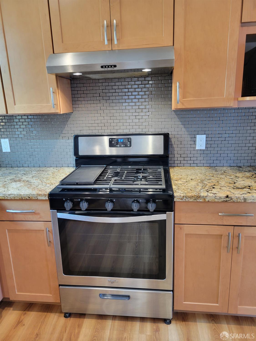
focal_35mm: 26
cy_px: 170
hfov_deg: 53.1
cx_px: 128
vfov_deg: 67.3
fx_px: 256
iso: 160
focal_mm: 5.4
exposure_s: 1/40
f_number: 1.8
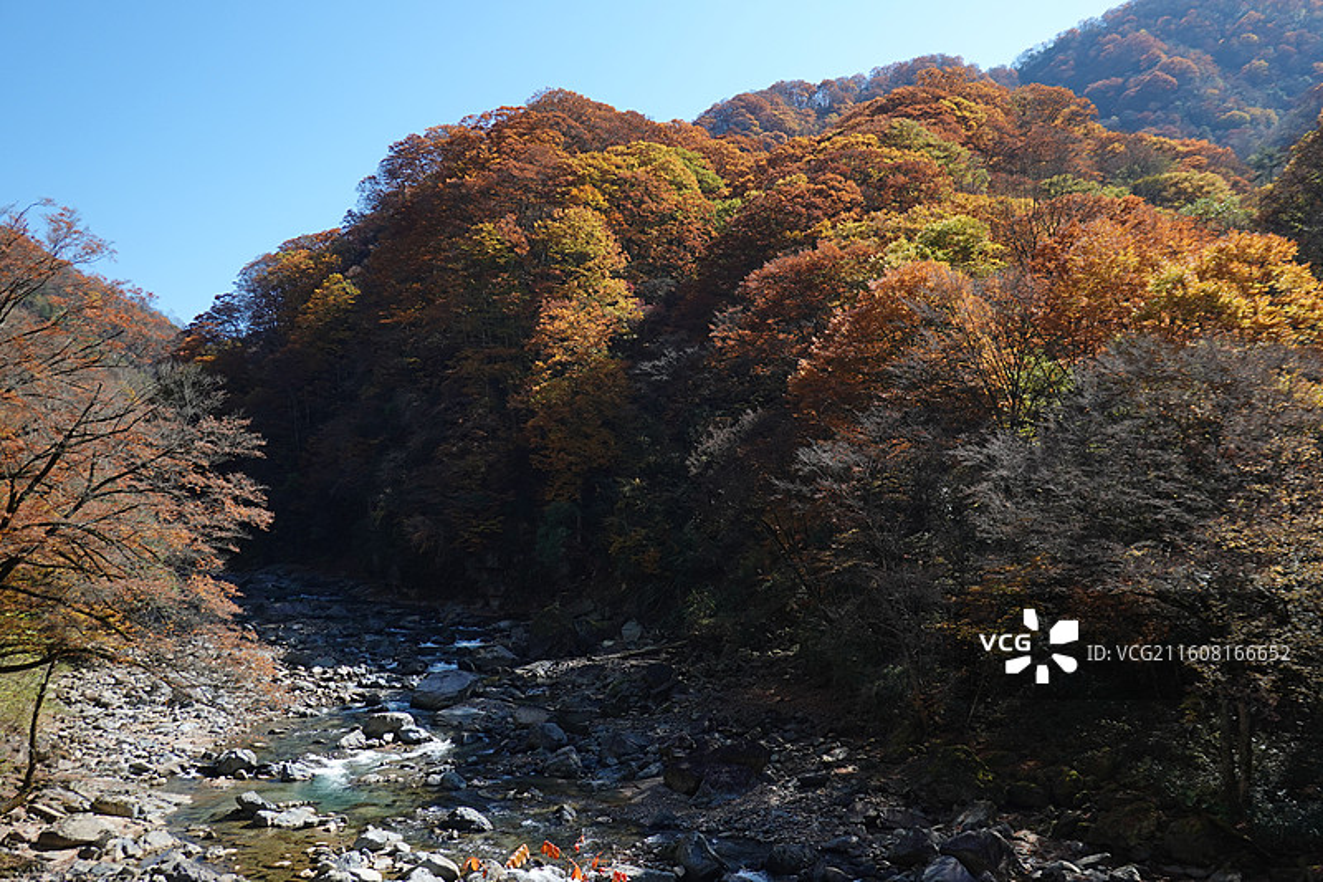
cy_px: 441
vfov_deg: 43.6
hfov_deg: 61.9
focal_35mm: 30
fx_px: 1102
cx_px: 662
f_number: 4
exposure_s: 1/640
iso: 125
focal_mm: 11.06
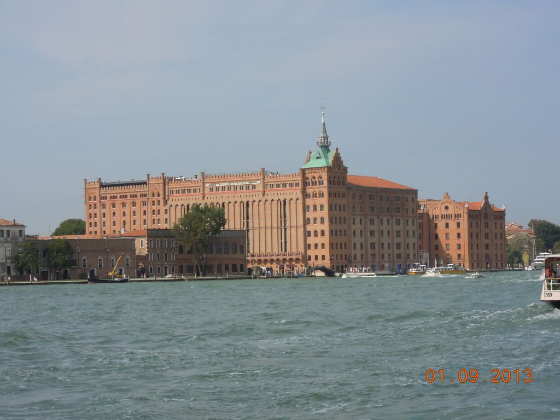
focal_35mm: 100
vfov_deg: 14.8
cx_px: 280
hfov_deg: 19.6
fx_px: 1618
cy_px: 210
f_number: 5.5
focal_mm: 17.9
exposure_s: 1/1250
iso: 160
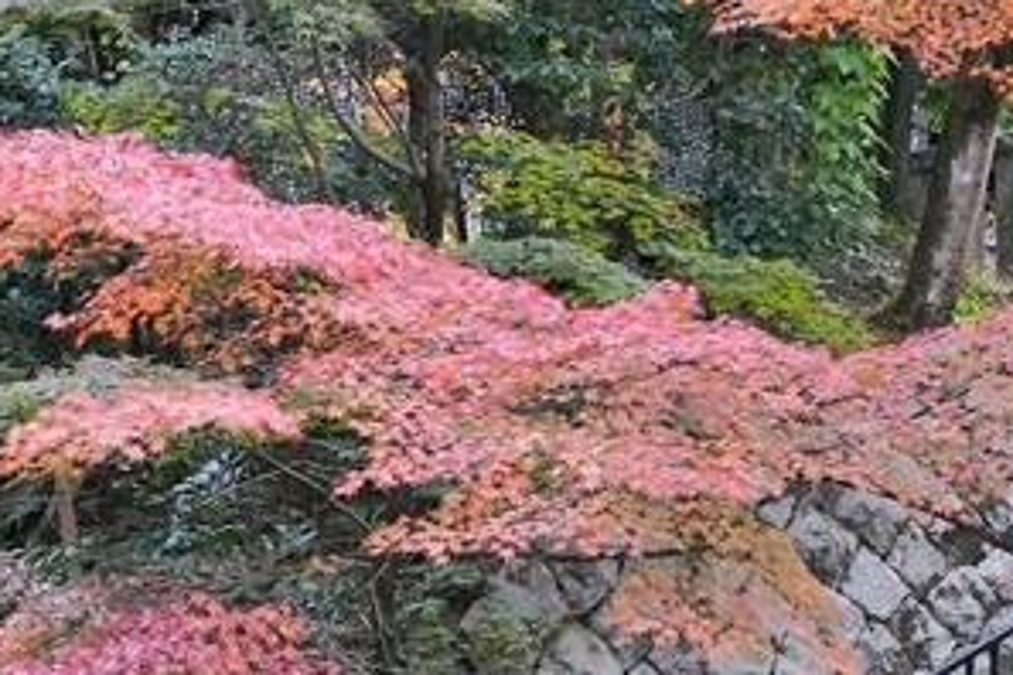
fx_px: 3489
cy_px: 424
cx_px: 1061
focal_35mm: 124
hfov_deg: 16.1
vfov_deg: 11.0
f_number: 7.1
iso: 2500
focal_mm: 24
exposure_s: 1/250
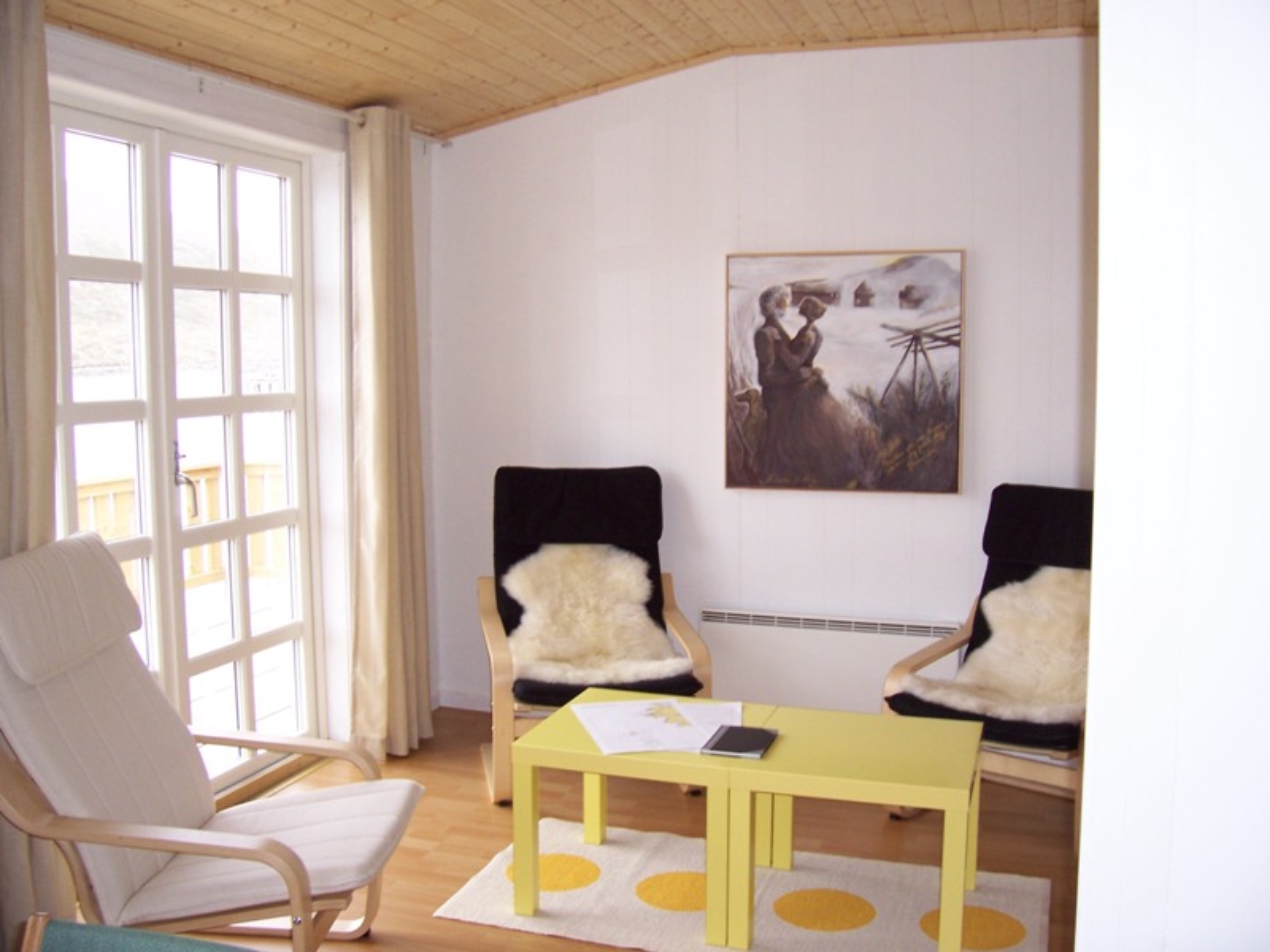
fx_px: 1247
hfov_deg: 54.0
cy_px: 476
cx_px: 635
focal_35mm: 34
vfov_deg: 41.8
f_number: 2.7
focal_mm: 5.6
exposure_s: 1/60
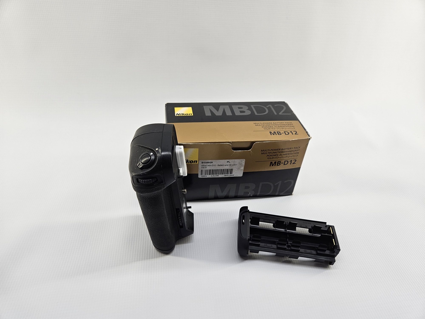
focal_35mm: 23
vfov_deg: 58.9
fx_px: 282
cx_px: 212
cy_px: 160
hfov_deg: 73.9
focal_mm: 5.4
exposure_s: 1/205
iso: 40
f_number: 1.8
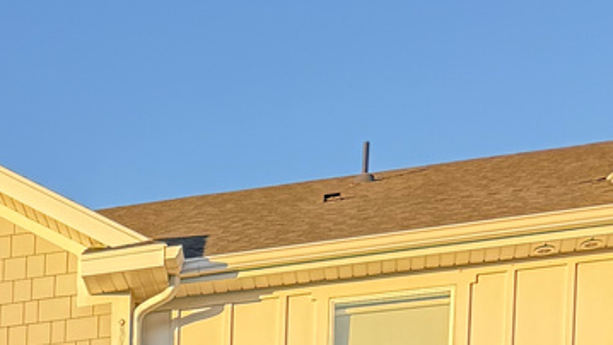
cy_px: 1096
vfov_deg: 8.6
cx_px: -316
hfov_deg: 17.2
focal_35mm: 112
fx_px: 1821
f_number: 1.78
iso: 100
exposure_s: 1/345
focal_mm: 6.76
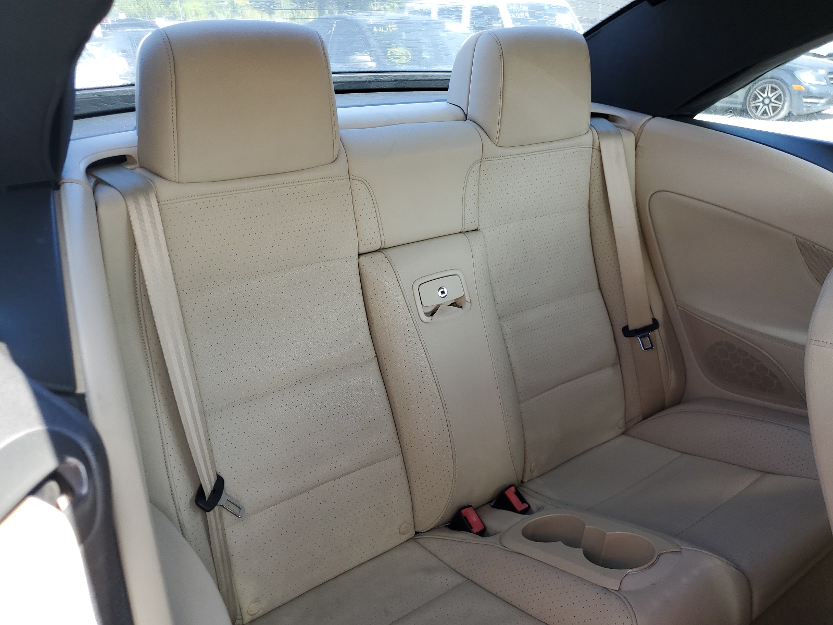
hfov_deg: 67.3
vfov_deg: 53.1
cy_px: 312
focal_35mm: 26
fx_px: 626
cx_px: 416
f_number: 1.5
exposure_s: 1/161
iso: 50
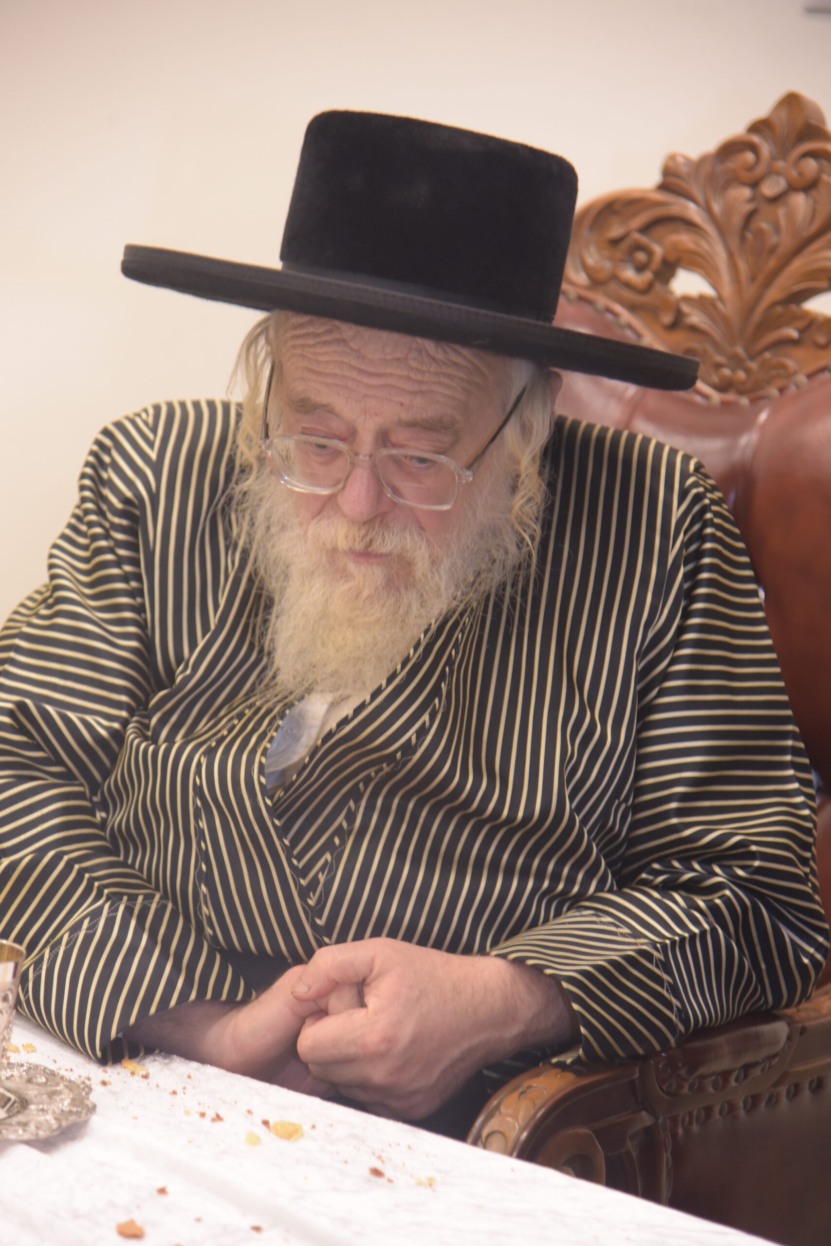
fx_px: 3635
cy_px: 623
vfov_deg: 19.5
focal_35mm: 105
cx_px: 416
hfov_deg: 13.0
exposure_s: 1/160
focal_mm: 105
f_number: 4.5
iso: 2000
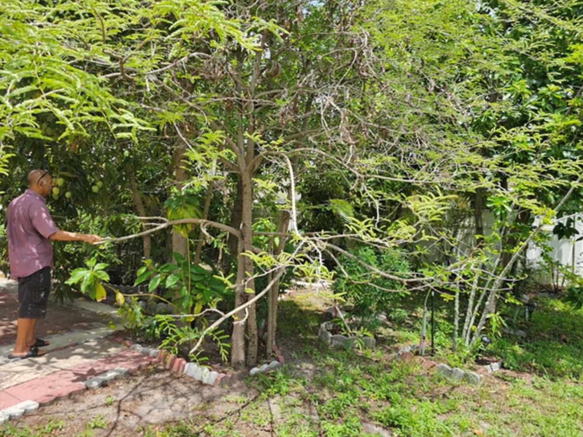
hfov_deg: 69.4
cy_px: 206
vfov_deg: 54.8
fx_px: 421
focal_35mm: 25
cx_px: 284
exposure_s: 1/267
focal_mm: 6.3
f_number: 1.7
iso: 10
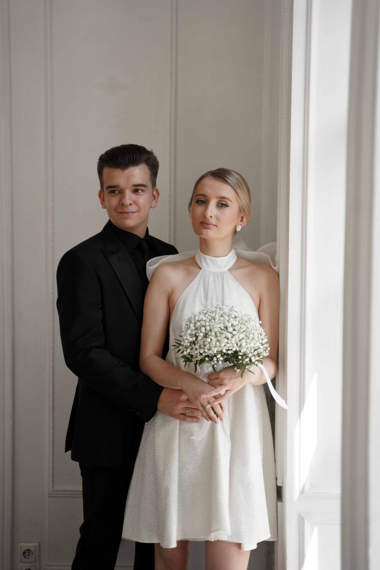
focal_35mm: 62
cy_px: 285
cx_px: 190
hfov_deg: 21.9
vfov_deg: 32.4
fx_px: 982
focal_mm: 62
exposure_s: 1/1000
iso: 800
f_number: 2.8
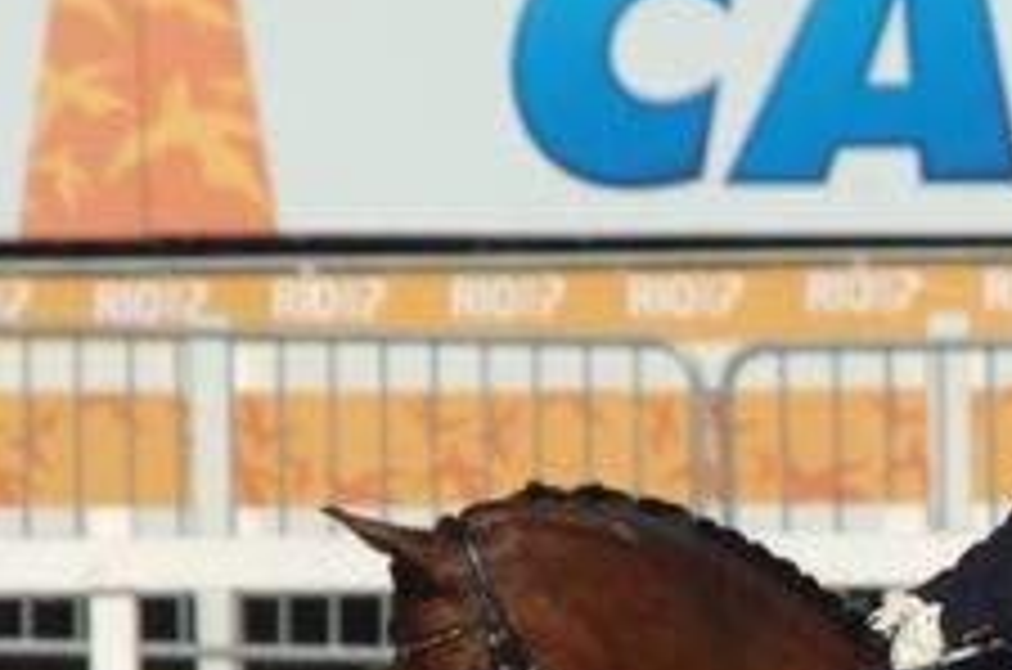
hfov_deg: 1.5
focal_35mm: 1411
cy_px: 834
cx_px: 1142
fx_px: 39581
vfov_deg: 1.0
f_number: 9.5
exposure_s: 1/500
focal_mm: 330
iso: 200
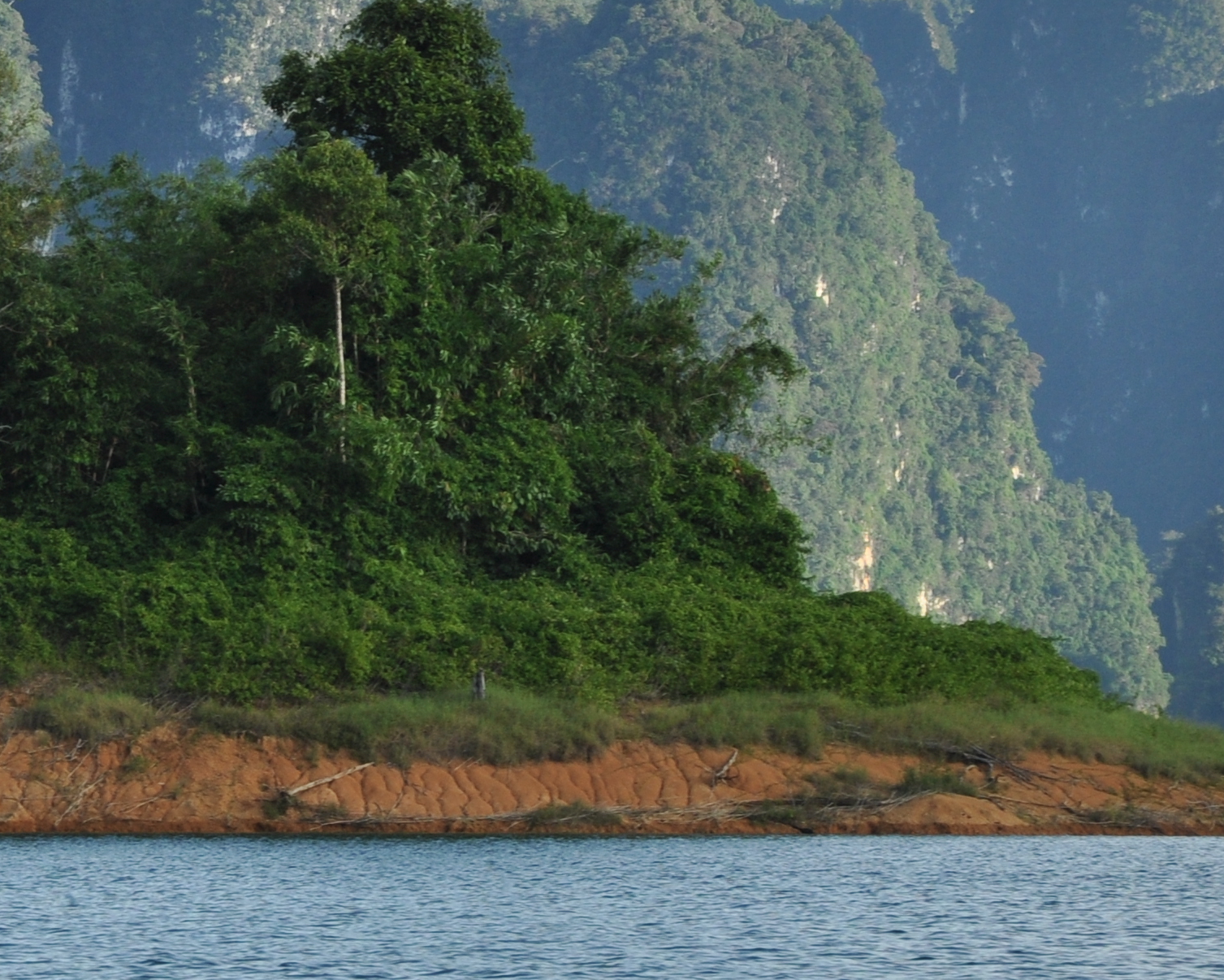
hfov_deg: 6.9
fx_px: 10145
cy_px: 251
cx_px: 96
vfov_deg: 5.5
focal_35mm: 280
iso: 200
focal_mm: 70
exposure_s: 1/250
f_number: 8
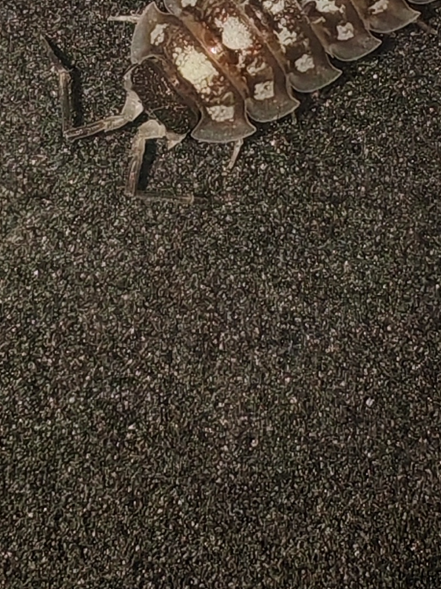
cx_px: 206
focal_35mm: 102
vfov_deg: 18.8
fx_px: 1733
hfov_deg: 14.5
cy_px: 24
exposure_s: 1/100
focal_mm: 1.96
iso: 80
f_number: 2.2
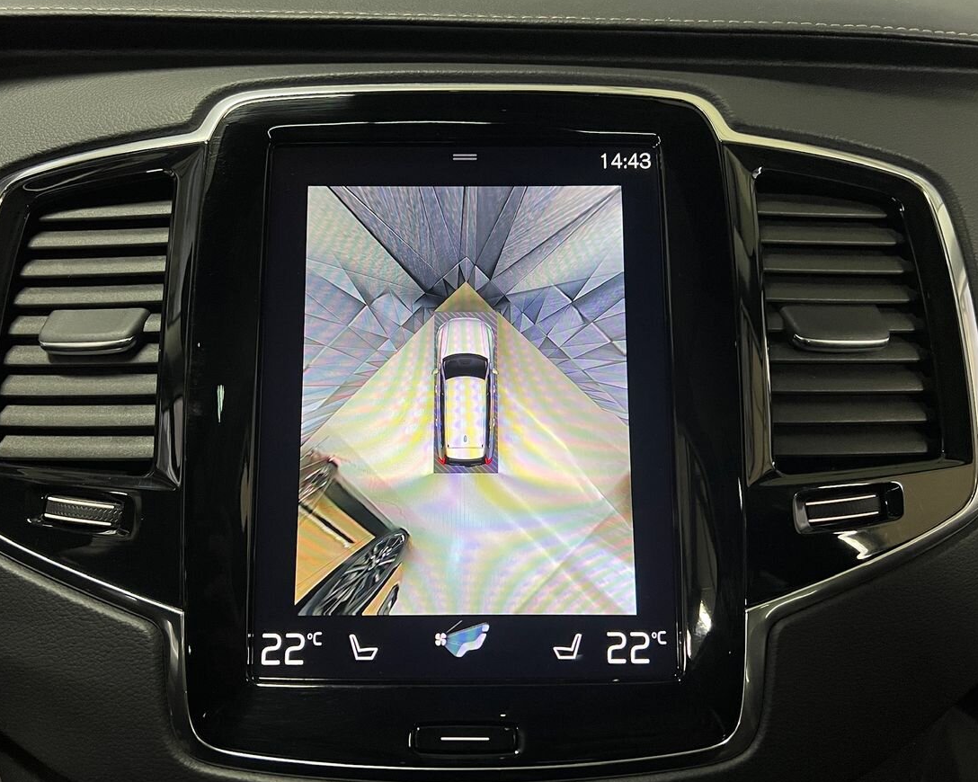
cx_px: 463
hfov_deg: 62.2
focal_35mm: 28
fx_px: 810
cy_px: 400
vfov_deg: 51.5
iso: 320
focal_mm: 5.7
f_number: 1.5
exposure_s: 1/57
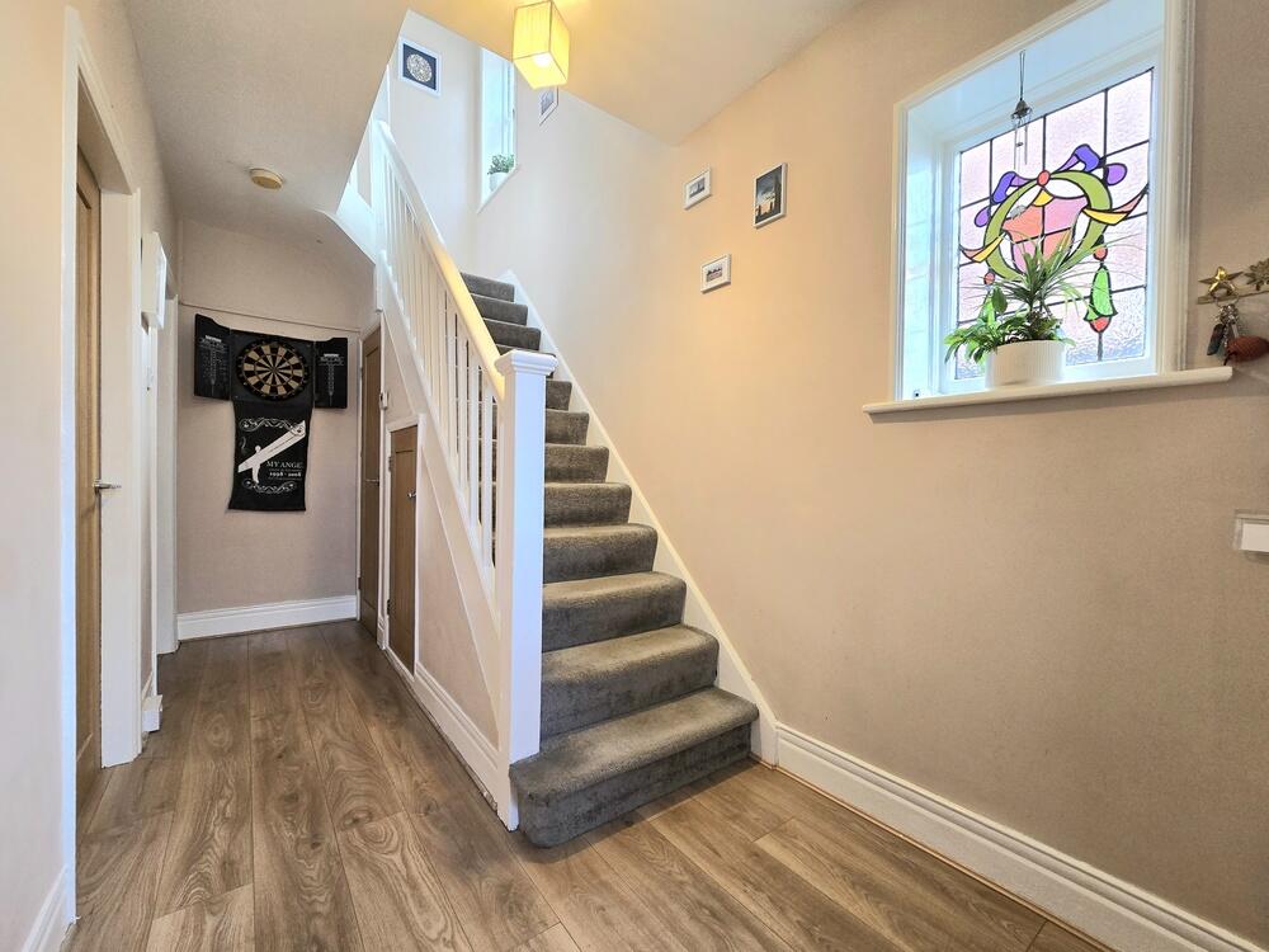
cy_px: 476
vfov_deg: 89.9
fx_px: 477
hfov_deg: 106.2
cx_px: 634
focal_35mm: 13
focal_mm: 2.2
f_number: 2.2
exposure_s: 1/50.3
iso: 100
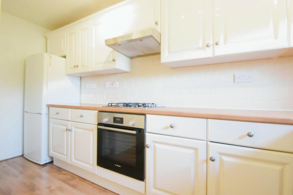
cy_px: 98
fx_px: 134
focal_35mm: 16
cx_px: 146
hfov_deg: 95.0
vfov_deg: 72.1
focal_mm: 11
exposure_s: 1/60
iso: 1800
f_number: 3.5
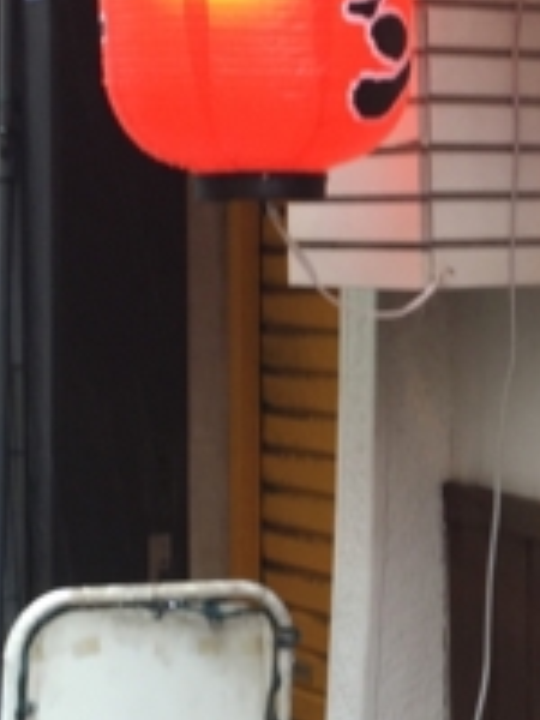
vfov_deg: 17.0
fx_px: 2413
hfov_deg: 12.3
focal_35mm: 116
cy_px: 299
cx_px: 734
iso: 32
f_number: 2.2
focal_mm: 4.15
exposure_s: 1/60
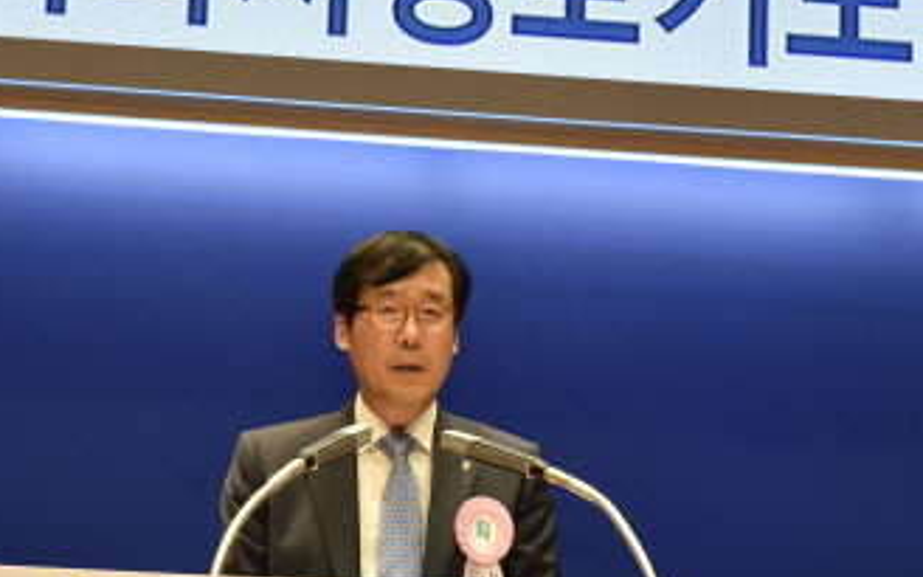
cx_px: 419
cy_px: 208
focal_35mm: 196
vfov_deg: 6.7
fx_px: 4930
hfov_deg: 10.7
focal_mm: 105
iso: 800
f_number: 7.1
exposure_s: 1/60
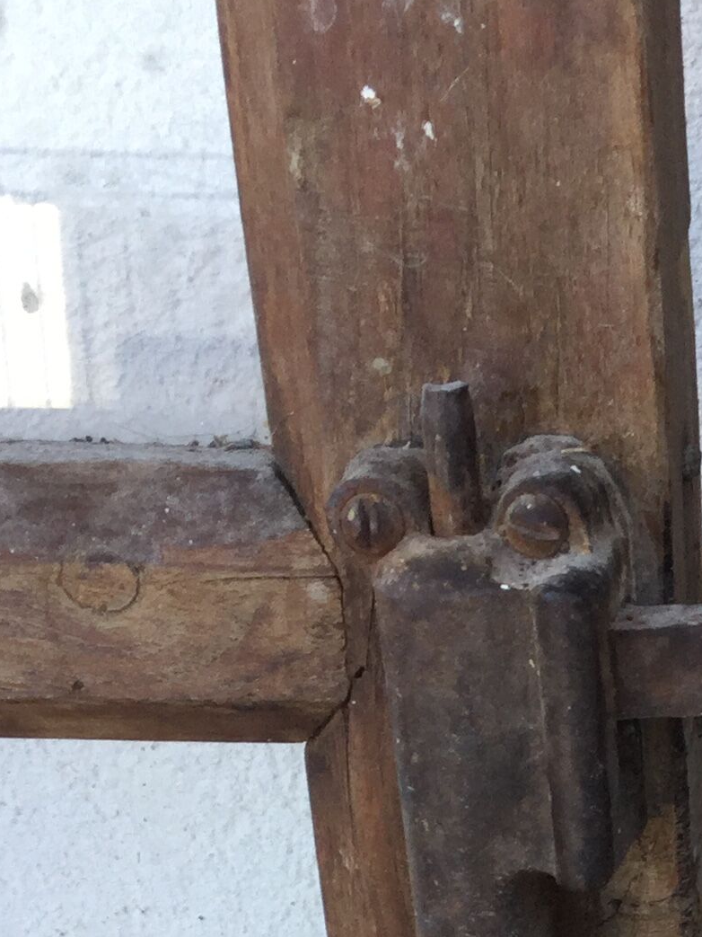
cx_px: 835
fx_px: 2623
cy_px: 1154
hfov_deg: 14.8
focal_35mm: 97
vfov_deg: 19.0
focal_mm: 3.3
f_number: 2.4
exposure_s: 1/100
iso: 32
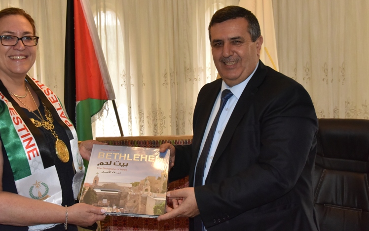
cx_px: 157
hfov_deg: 38.1
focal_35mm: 53
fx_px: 533
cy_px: 85
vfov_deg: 24.4
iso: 3200
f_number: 11
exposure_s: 1/250
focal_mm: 38
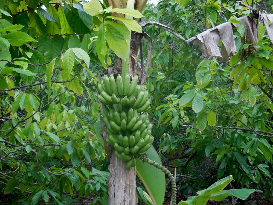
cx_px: 136
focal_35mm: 61
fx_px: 481
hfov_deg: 31.7
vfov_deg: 24.0
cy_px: 102
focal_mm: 11
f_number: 4.5
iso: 125
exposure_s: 1/125
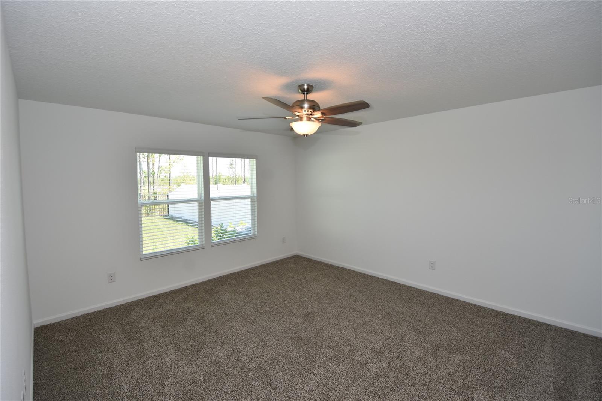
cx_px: 301
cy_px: 200
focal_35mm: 15
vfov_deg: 77.3
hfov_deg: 100.4
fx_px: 251
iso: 200
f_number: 4.5
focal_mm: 10
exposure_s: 1/80
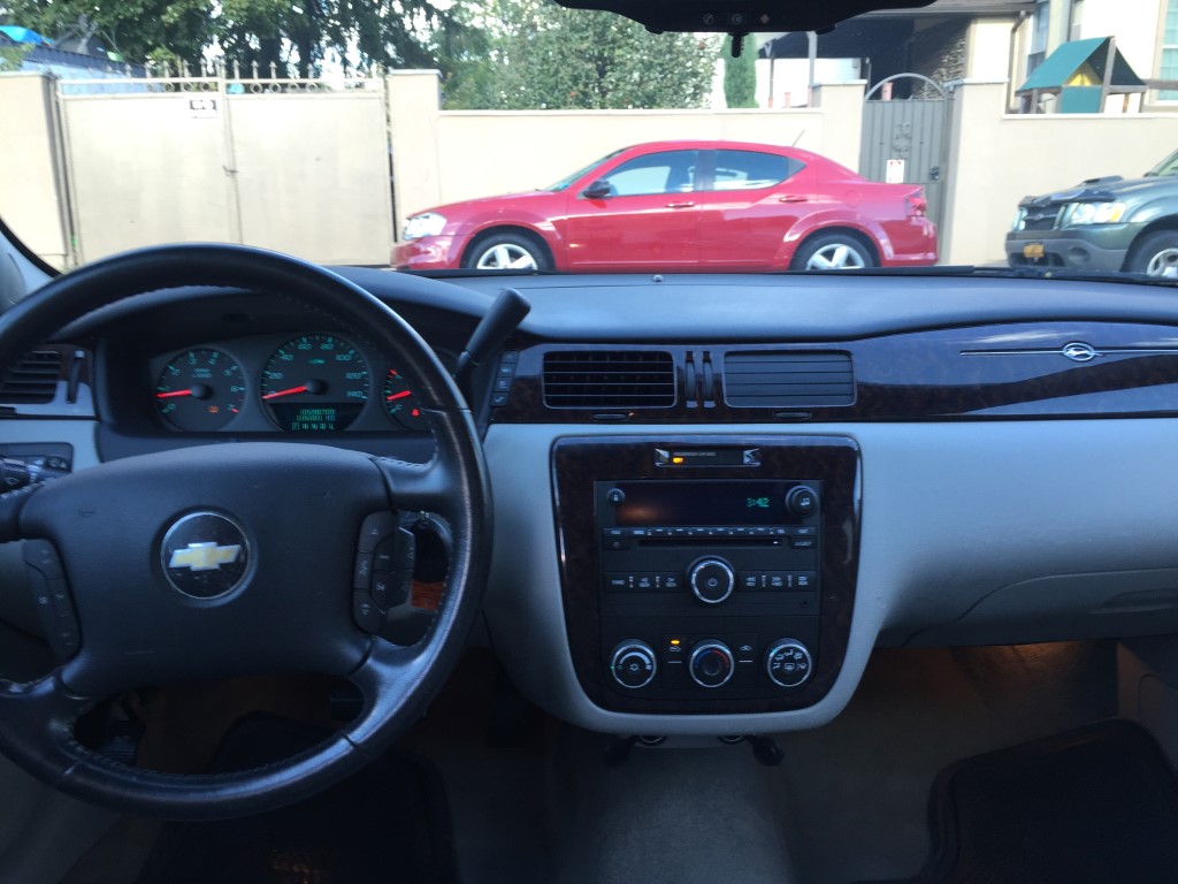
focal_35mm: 29
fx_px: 987
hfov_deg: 61.7
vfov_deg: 48.2
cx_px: 589
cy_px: 442
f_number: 2.2
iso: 32
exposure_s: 1/60
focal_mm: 4.15
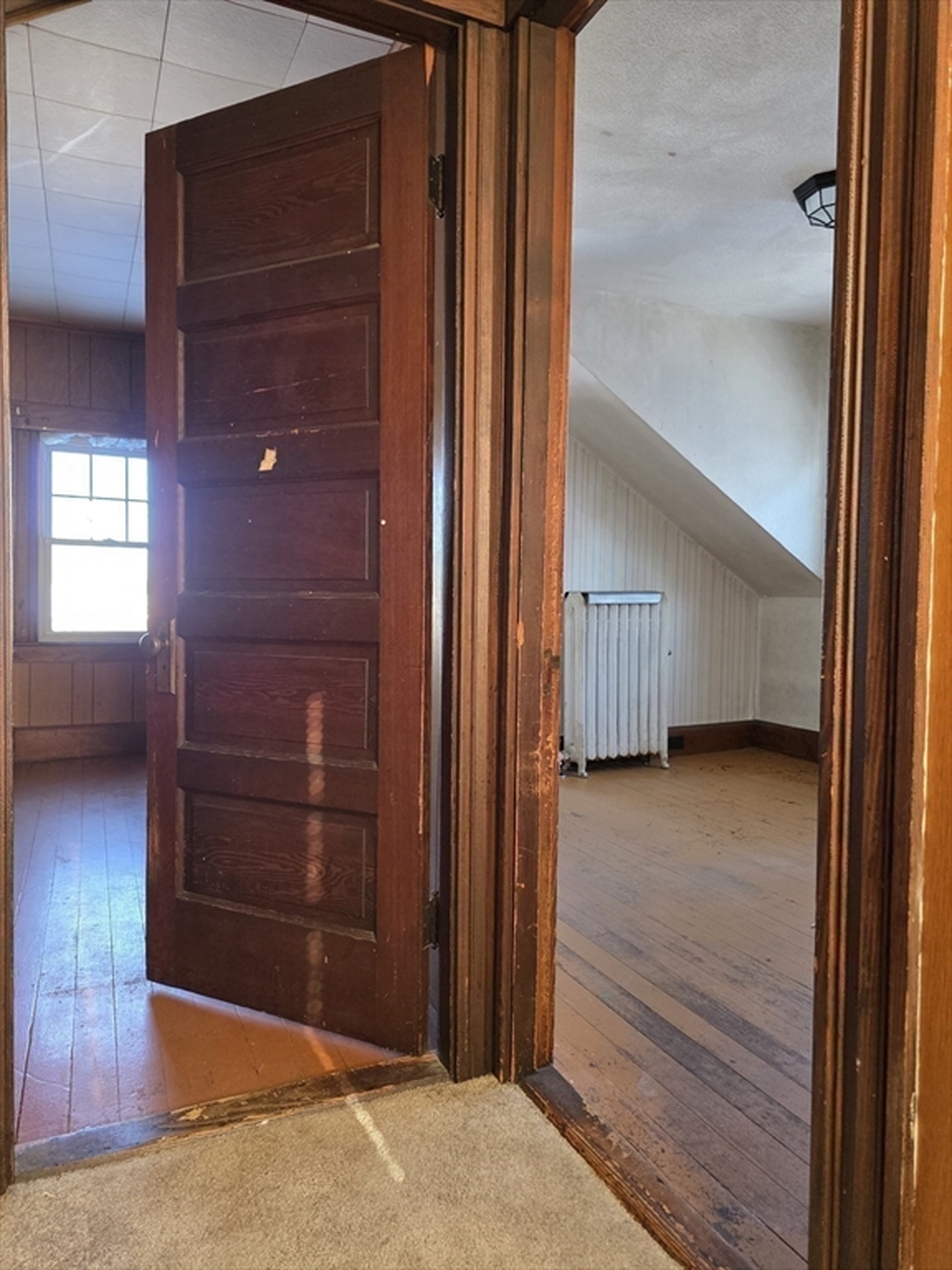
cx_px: 476
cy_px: 635
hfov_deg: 58.9
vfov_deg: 73.9
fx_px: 843
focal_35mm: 23
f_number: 1.7
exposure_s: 1/120
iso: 320
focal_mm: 6.3
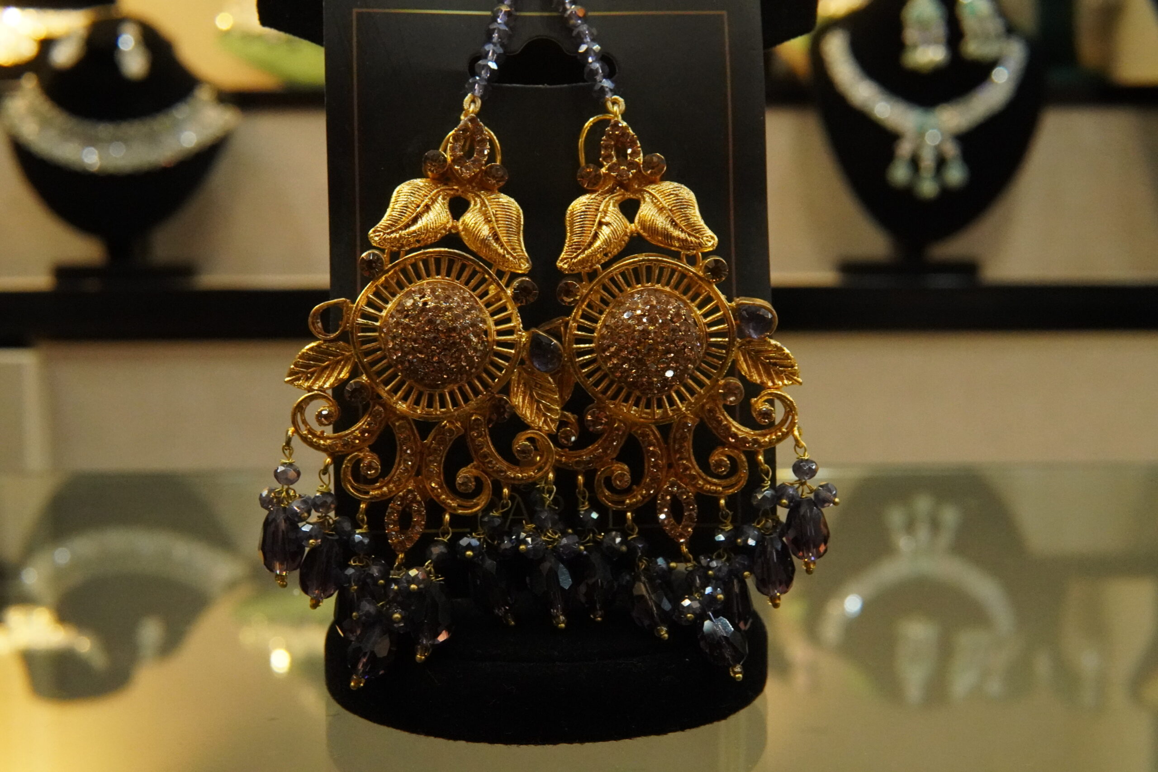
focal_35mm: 45
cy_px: 386
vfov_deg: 29.9
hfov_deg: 43.6
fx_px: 1447
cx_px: 579
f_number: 9
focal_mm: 30
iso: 6400
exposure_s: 1/80
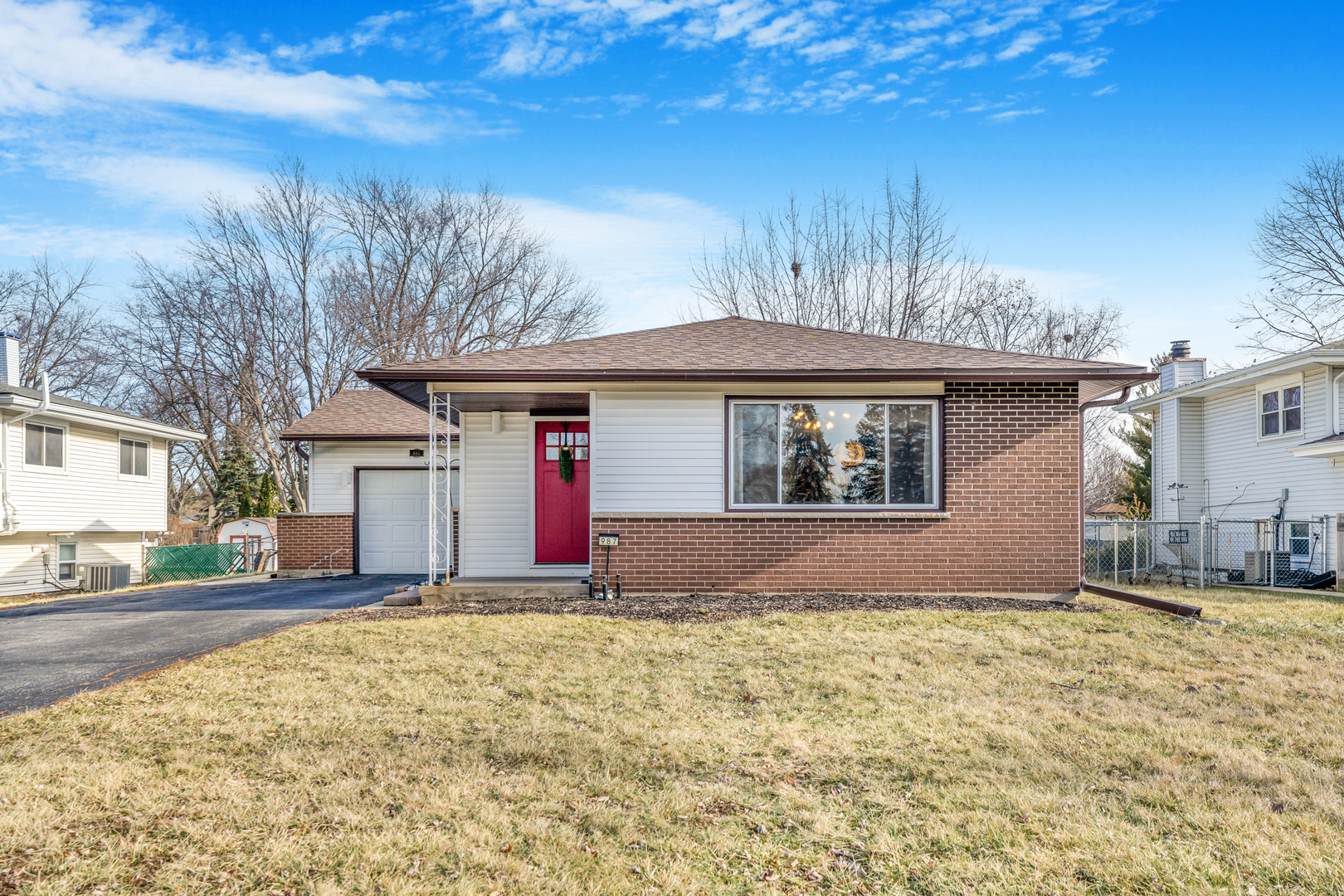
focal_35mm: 29
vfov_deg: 45.0
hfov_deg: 63.7
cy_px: 448
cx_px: 672
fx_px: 1083
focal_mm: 29
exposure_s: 1/500
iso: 640
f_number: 9
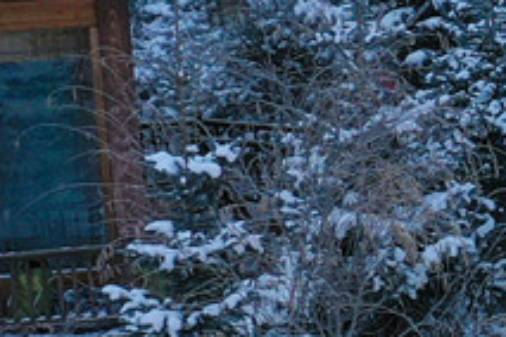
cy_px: 309
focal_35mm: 210
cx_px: 1017
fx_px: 2951
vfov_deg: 6.5
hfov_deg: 9.2
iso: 100
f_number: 4.5
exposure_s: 1/400
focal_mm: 10.26
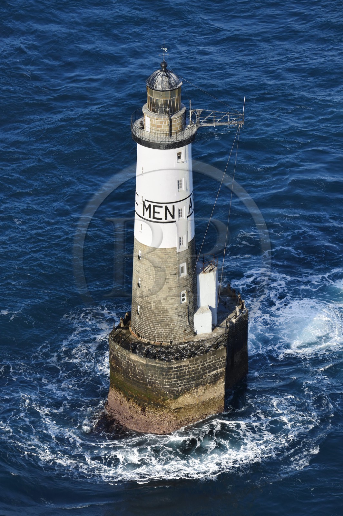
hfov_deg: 6.9
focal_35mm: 200
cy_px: 258
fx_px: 2863
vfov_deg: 10.3
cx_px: 172
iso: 800
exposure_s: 1/1250
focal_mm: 200
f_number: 8
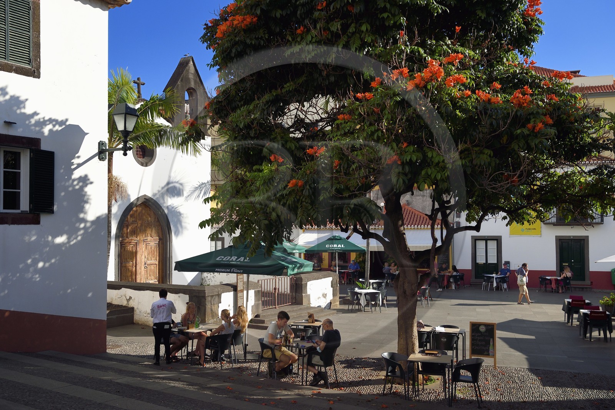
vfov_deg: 35.1
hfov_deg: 50.7
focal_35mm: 38
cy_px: 205
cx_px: 308
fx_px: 649
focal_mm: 38
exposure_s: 1/2500
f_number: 6.3
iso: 400
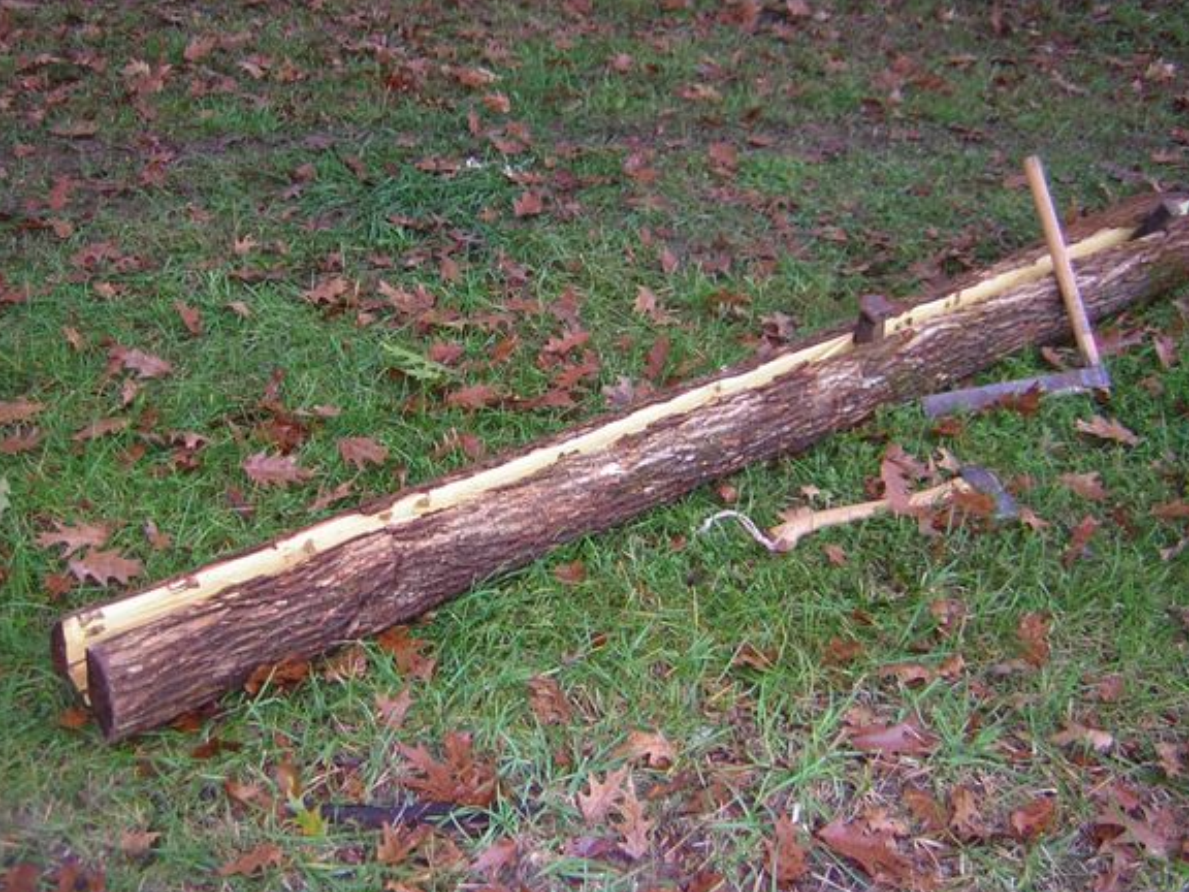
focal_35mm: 40
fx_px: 1374
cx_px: 588
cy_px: 460
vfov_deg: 36.0
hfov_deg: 46.8
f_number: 2.6
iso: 51
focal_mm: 4.7
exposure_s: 1/30
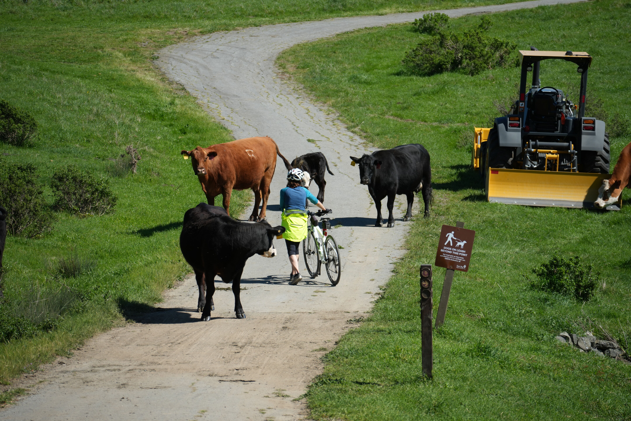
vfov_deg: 7.3
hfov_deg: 11.0
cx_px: 316
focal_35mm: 187
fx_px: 3277
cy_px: 210
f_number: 7.1
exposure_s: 1/800
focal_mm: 187
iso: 250
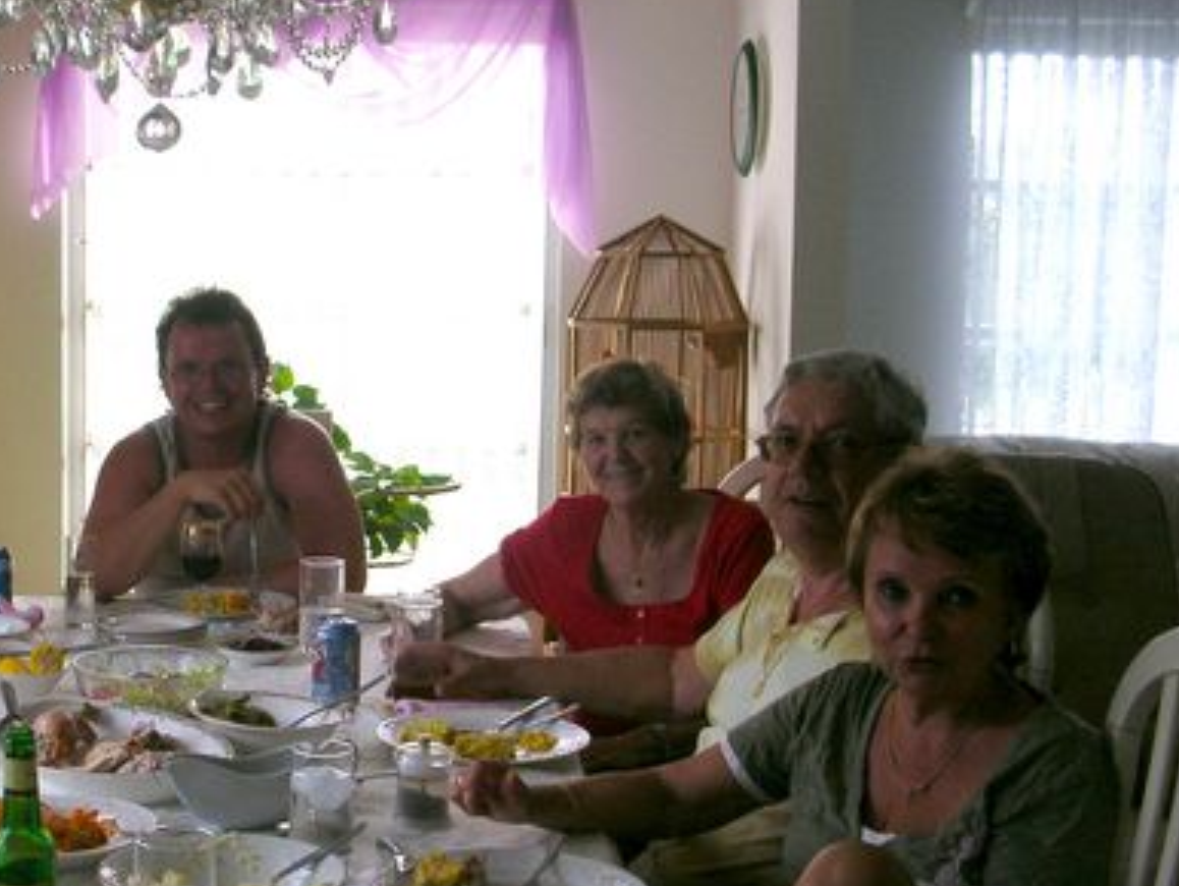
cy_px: 495
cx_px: 226
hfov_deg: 32.3
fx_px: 1977
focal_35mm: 58
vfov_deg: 25.2
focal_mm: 5.8
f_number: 3
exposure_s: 1/59.6
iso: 50
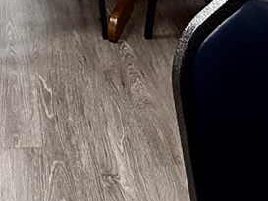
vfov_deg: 12.5
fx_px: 635
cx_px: 47
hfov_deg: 23.4
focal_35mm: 82
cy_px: -327
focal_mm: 2.22
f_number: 2.2
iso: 160
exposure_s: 1/120
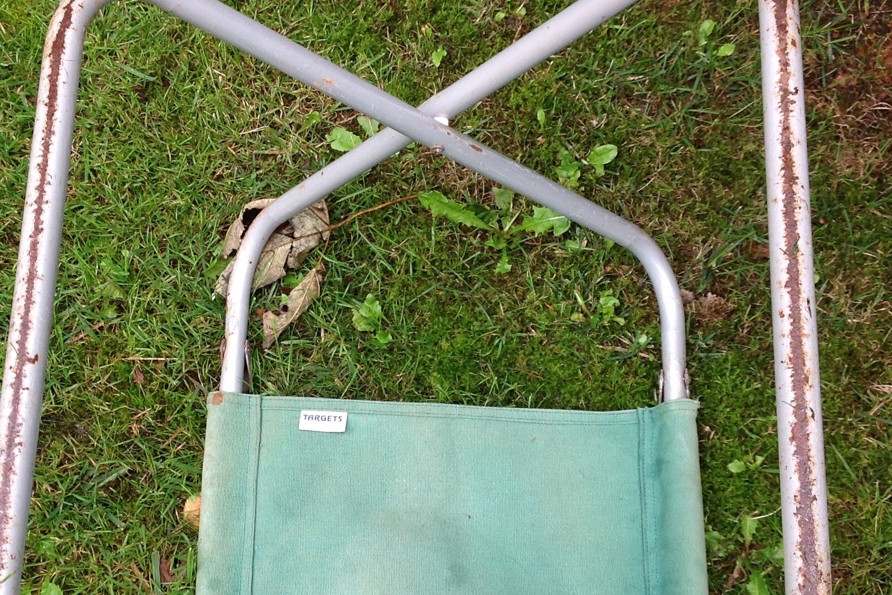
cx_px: 379
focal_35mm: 59
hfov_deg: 33.9
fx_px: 1462
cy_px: 366
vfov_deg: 23.0
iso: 50
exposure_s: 1/134
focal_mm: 4.28
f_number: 2.4
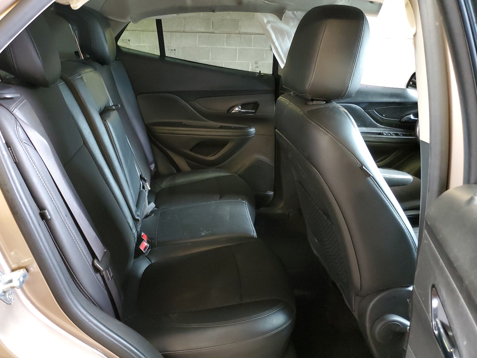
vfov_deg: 49.7
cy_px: 176
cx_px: 226
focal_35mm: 28
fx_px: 386
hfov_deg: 63.4
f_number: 1.5
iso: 338
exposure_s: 1/40
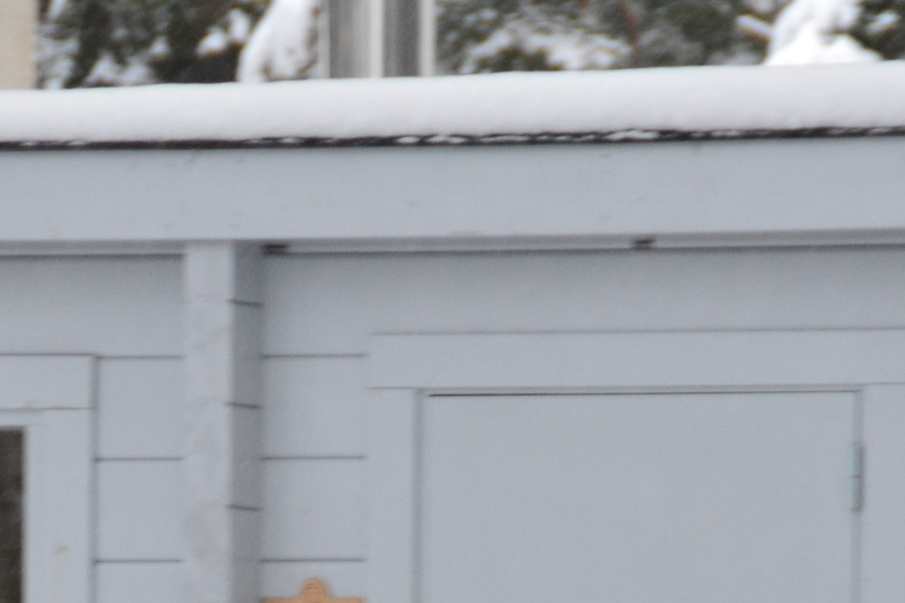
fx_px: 14918
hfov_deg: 3.5
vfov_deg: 2.3
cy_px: 951
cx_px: 299
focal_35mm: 594
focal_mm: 125
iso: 800
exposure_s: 1/80
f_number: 6
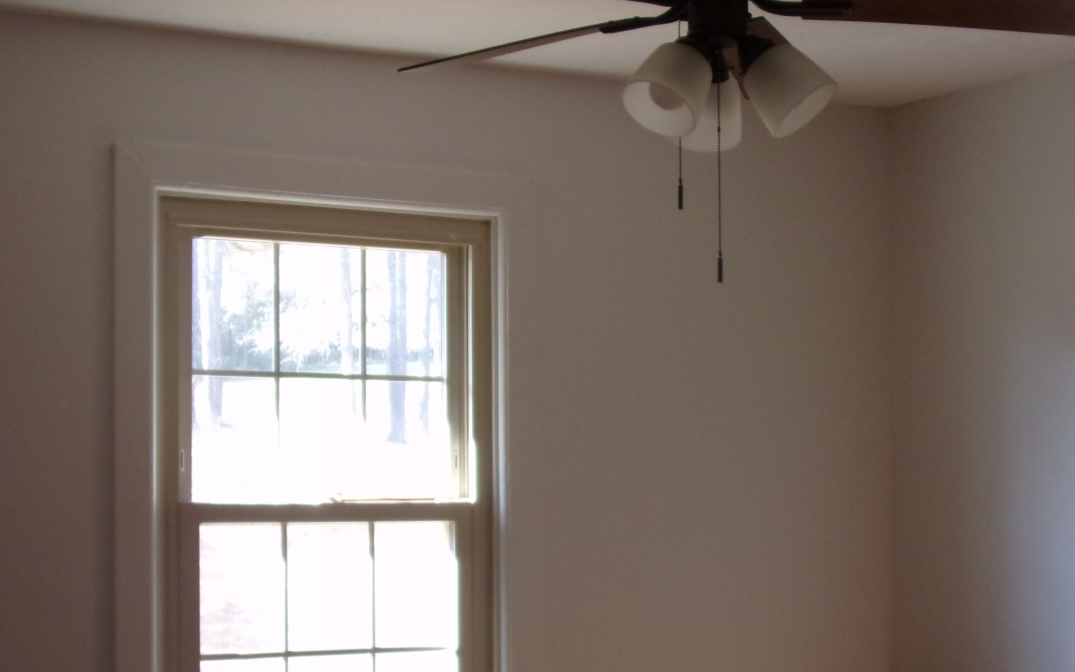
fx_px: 1904
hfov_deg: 31.5
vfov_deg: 19.9
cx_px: 617
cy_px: 448
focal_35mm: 65
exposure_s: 1/34
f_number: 4.1
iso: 129
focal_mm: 8.3
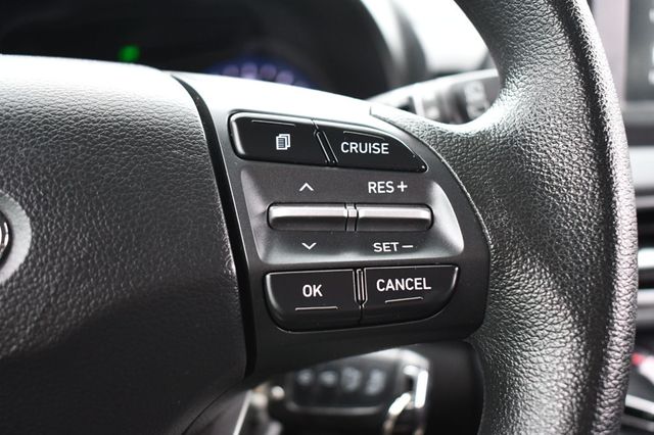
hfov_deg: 46.4
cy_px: 218
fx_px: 763
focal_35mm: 42
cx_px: 327
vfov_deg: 31.9
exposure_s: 1/125
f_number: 4.2
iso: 1400
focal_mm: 28
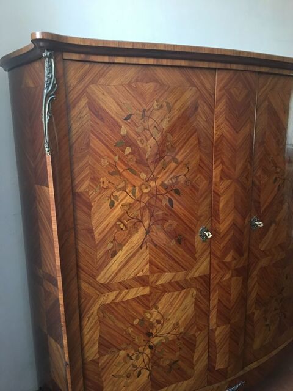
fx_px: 327
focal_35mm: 29
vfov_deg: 61.7
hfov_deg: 48.2
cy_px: 196
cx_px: 146
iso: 80
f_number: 2.2
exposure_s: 1/10
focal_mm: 4.15
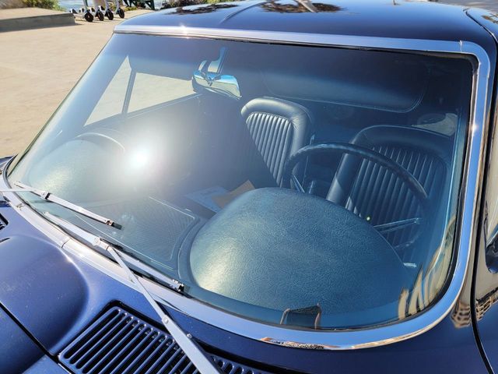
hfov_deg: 71.6
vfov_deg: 56.8
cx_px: 249
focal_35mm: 24
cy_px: 187
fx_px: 345
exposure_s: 1/377
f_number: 1.8
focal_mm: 6.7
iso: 16
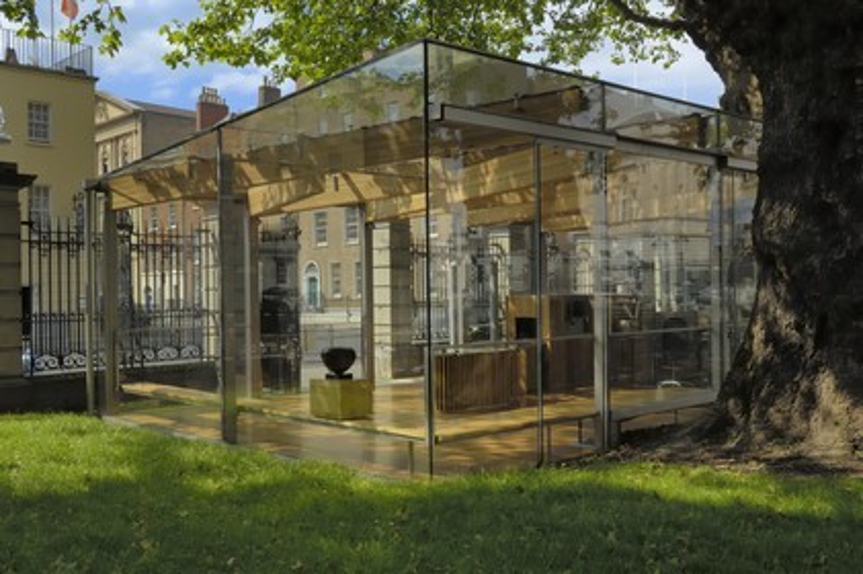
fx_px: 790
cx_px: 432
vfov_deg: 39.9
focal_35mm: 33
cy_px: 287
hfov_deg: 57.3
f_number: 12
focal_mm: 22
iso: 100
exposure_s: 1/80
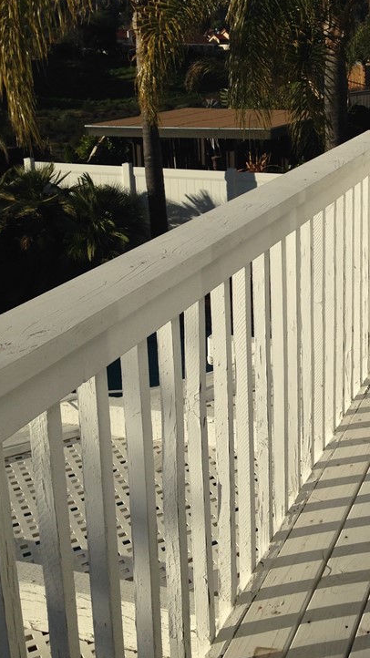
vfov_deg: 40.3
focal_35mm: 51
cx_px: 326
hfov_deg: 23.0
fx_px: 890
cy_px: 252
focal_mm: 4.12
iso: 50
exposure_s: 1/3195
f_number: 2.4
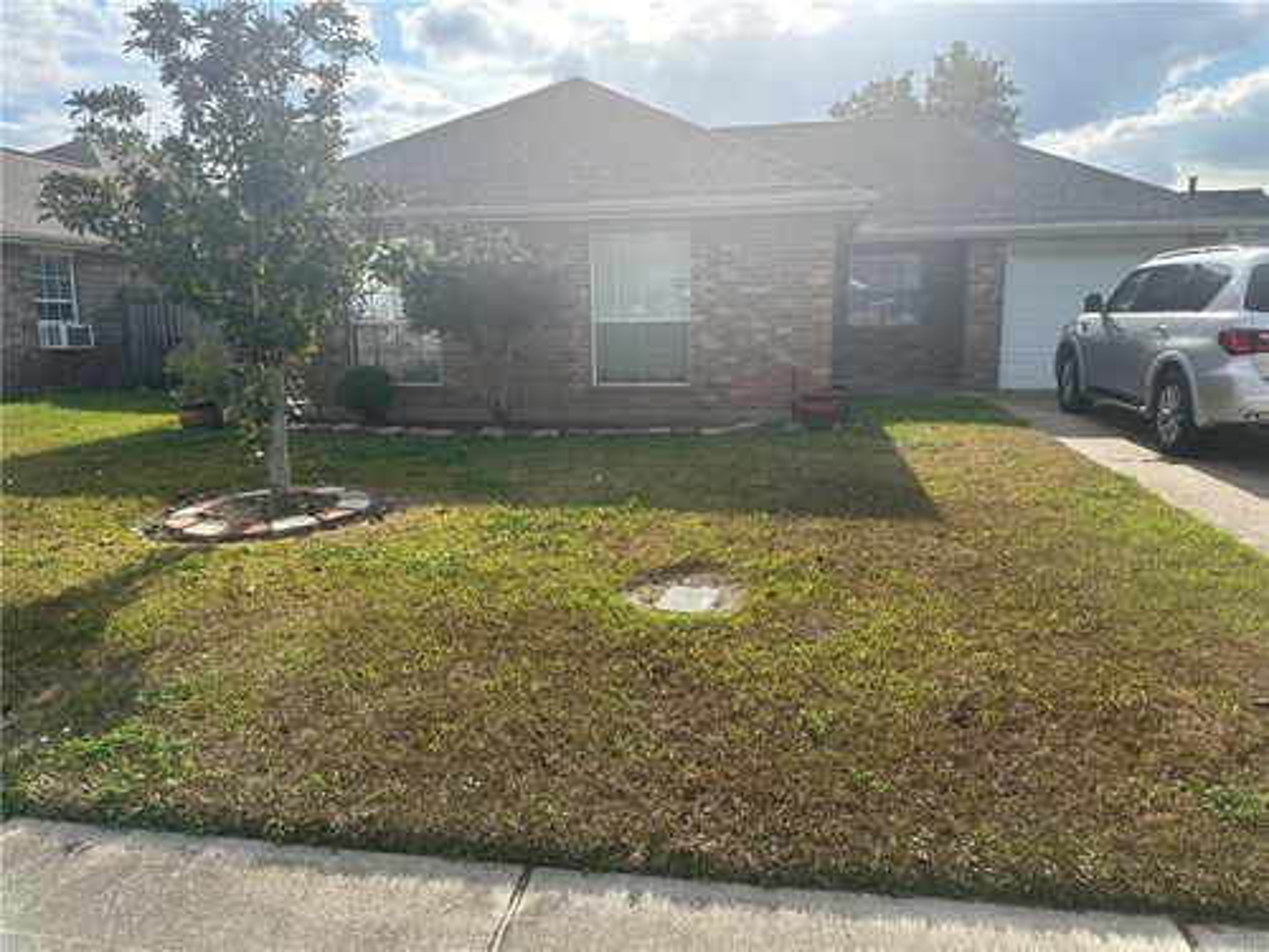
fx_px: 880
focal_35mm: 24
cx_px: 634
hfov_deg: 71.6
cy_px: 476
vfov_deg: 56.8
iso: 80
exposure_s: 1/3155
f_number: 1.78
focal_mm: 6.86
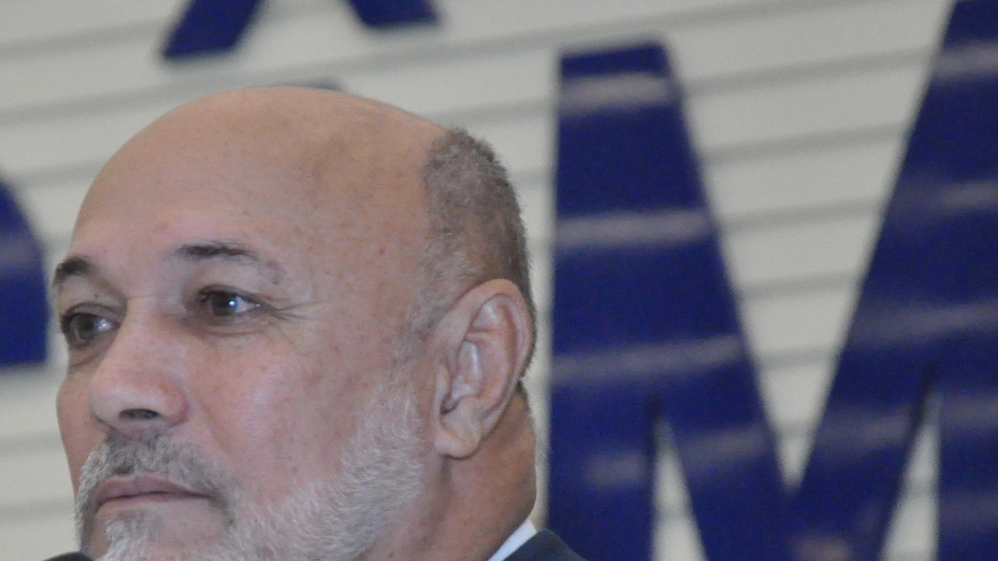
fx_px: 9212
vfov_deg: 3.5
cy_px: 526
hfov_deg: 6.2
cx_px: 177
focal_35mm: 348
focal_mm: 105
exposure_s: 1/160
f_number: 5.6
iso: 3200
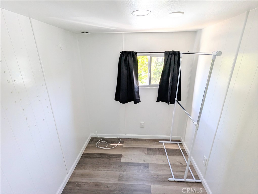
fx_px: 119
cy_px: 97
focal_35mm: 16
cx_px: 129
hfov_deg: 94.4
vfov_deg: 78.2
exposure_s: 1/82.7
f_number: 2.2
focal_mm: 2.35
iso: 53
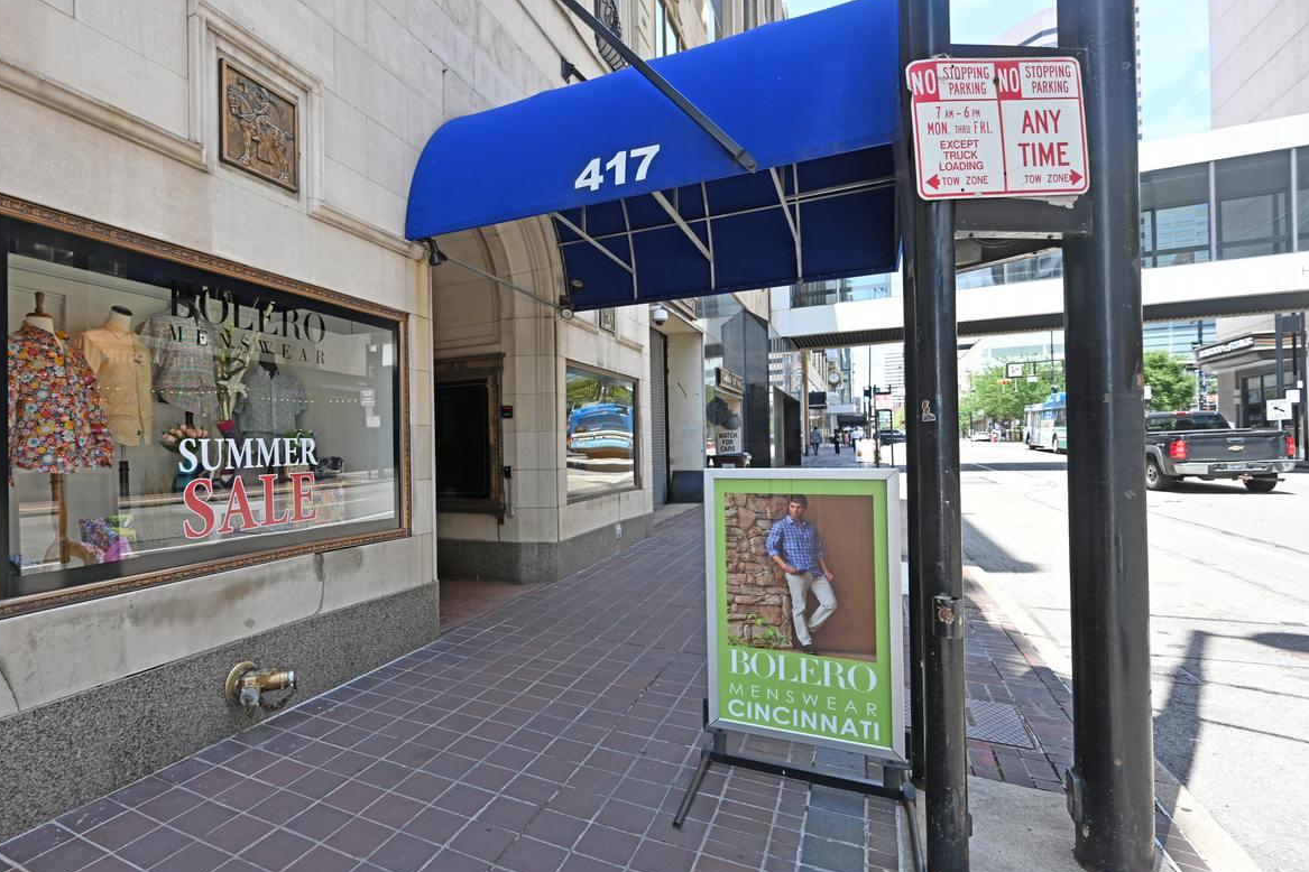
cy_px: 443
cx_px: 501
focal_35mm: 18
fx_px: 654
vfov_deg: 67.4
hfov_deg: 88.4
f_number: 5.6
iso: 200
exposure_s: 1/250
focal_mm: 14
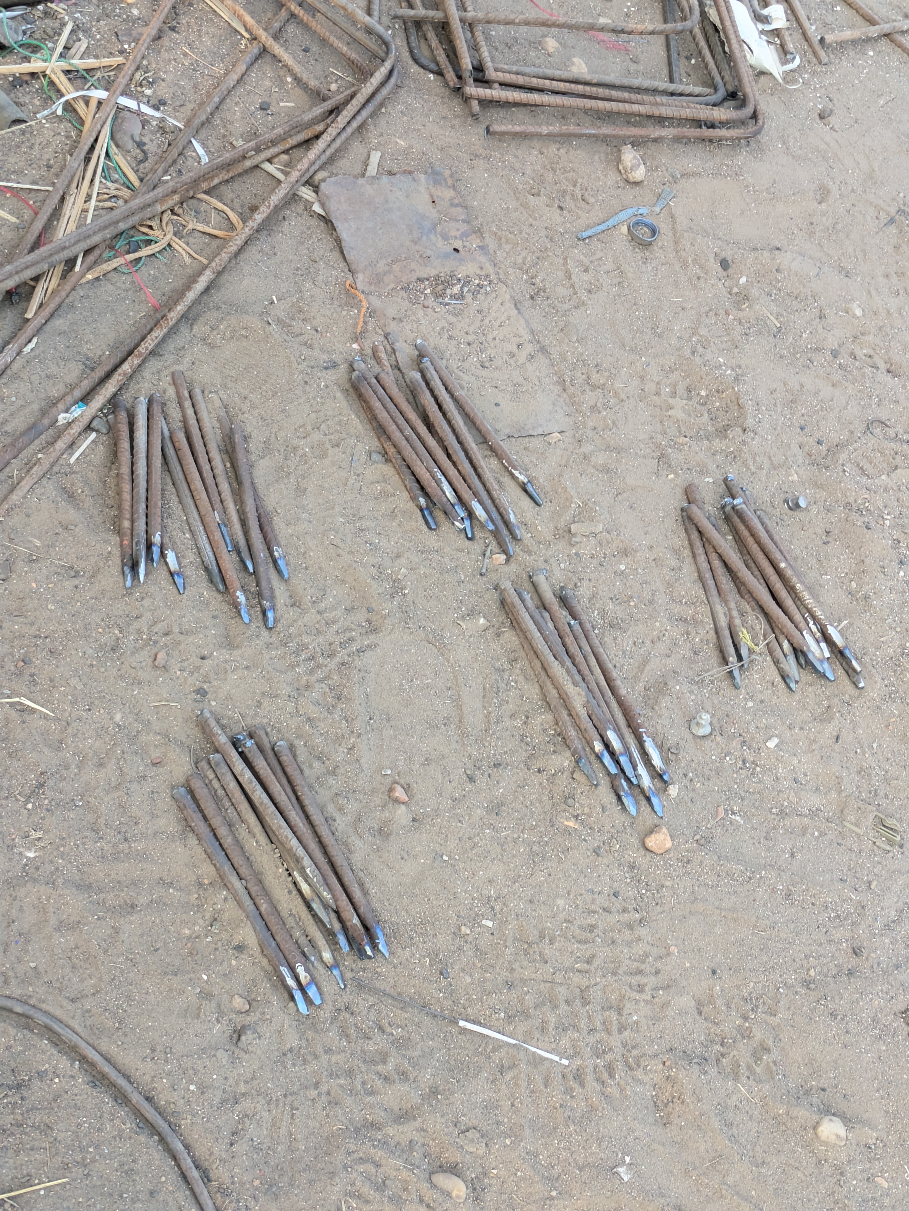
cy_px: 606
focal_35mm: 51
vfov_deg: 37.5
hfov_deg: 28.6
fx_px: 1784
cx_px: 454
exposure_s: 1/312
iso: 126
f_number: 1.89
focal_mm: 5.43
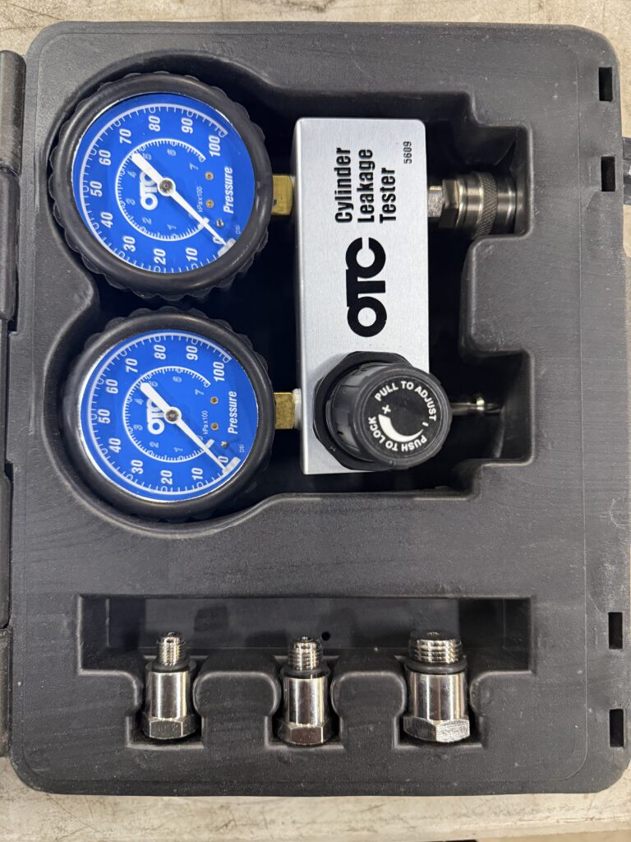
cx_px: 316
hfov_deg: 56.8
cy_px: 421
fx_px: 583
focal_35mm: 24
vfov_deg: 71.6
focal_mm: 6.76
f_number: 1.78
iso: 500
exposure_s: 1/60
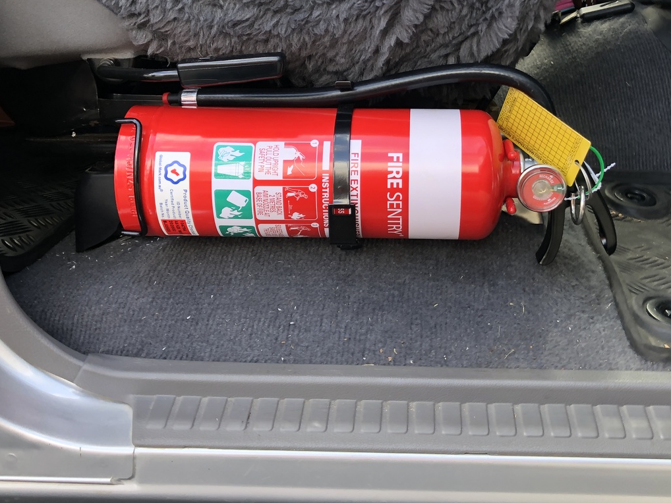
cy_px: 135
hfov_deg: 42.8
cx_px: 398
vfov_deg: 32.4
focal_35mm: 44
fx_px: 853
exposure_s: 1/120
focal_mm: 3.99
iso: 50
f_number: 1.8
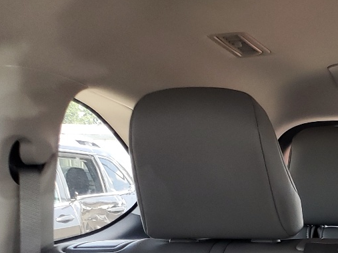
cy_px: 393
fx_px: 800
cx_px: 495
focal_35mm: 82
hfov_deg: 20.6
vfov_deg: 16.2
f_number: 1.5
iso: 58
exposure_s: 1/60.2
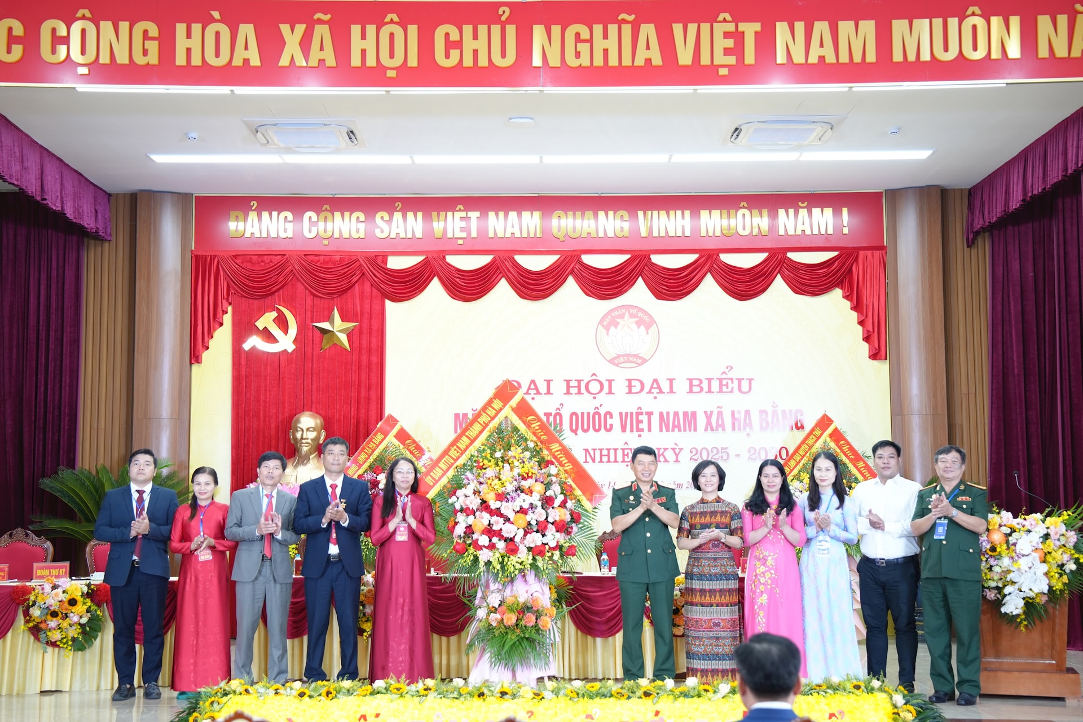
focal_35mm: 49
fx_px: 1474
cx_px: 542
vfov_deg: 27.5
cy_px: 361
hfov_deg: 40.3
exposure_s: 1/160
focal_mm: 49
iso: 1250
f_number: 3.2
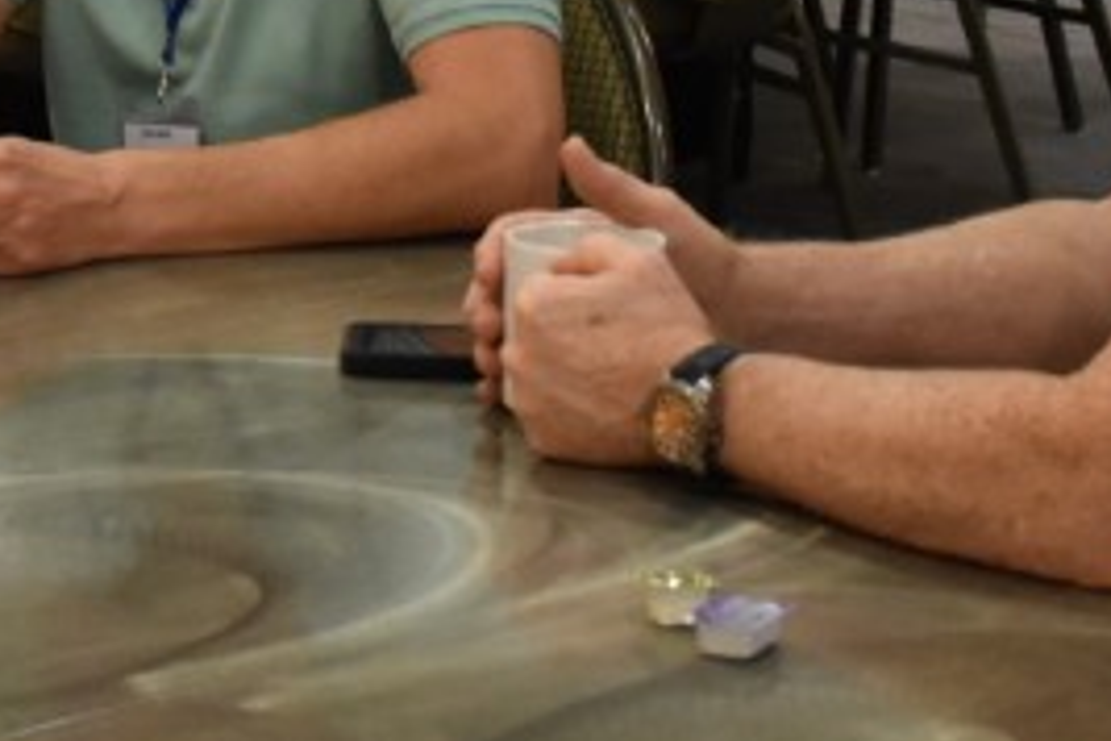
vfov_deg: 7.4
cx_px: -108
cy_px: -395
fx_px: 5585
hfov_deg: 11.2
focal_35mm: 181
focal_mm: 28
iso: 1800
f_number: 4
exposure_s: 1/60
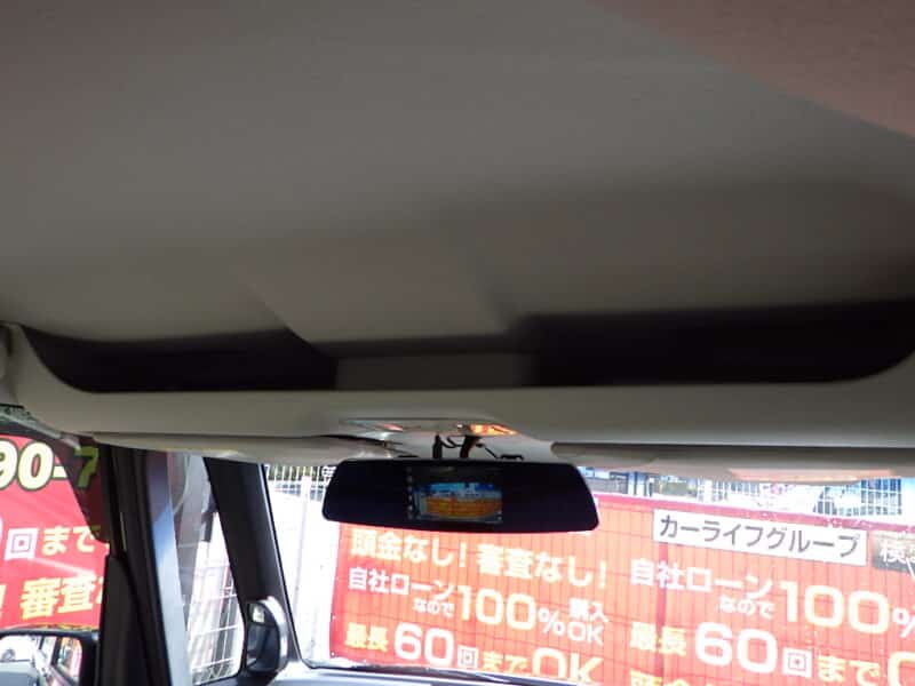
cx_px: 458
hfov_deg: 63.4
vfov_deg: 49.7
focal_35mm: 28
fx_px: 740
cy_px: 343
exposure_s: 1/125
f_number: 3.5
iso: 125
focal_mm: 5
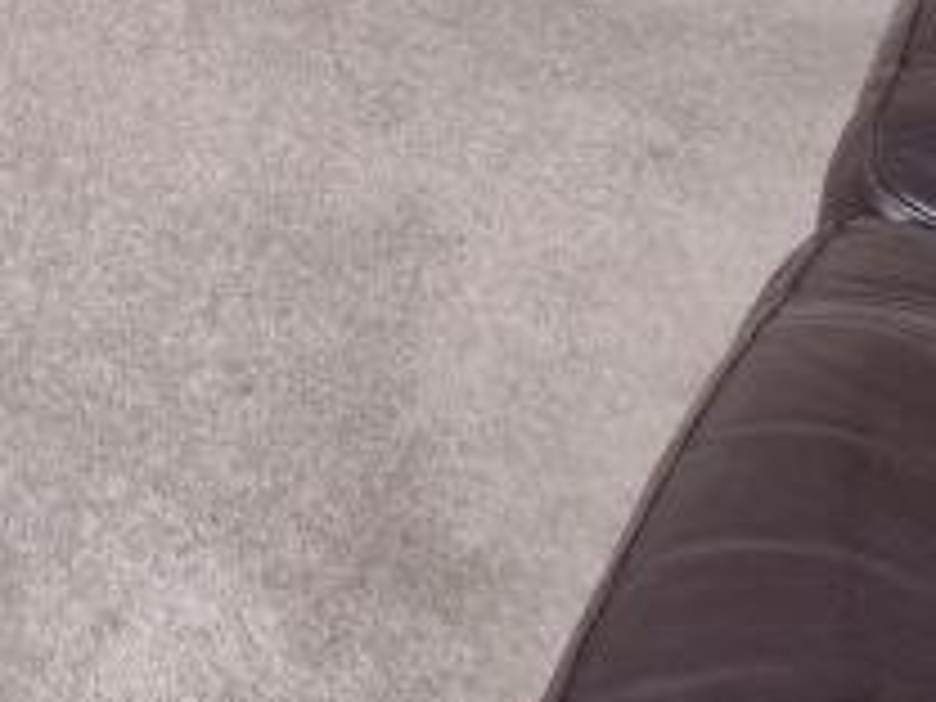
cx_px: -72
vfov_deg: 15.4
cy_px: -886
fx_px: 1731
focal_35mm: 64
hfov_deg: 27.8
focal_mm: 2.2
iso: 80
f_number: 2.2
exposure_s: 1/50
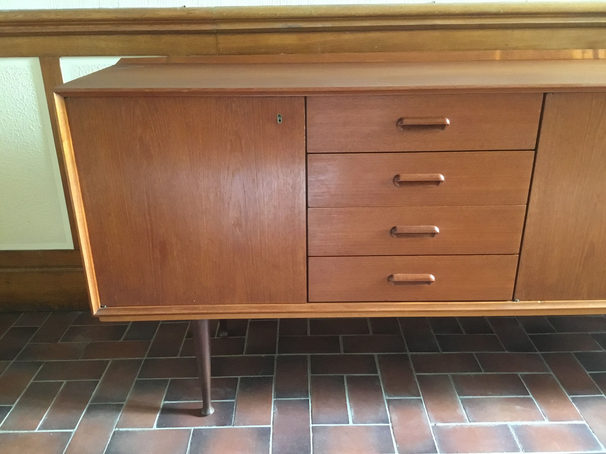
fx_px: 543
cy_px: 227
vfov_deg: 45.4
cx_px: 303
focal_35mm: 31
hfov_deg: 58.4
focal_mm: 3.3
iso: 250
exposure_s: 1/17
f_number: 2.4
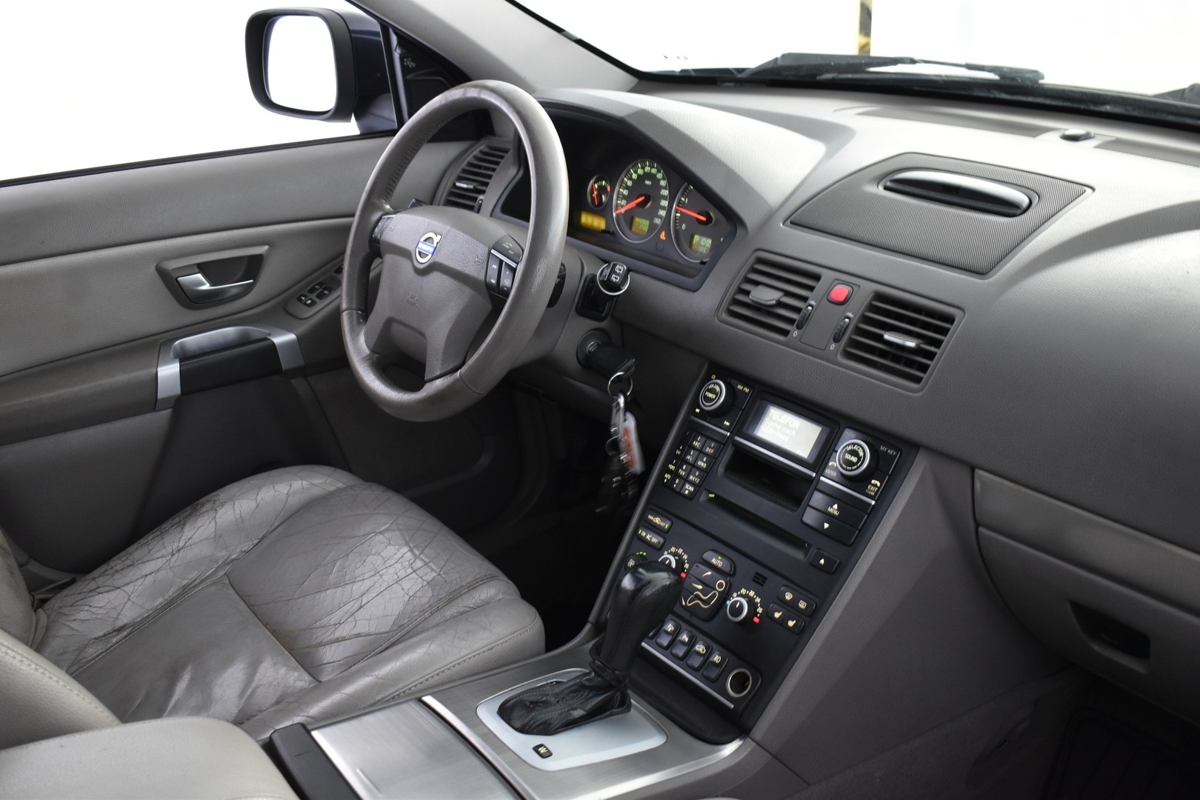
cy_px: 400
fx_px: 1200
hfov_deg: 53.1
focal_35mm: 36
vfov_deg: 36.9
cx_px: 600
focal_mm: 24
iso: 1250
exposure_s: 1/8
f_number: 5
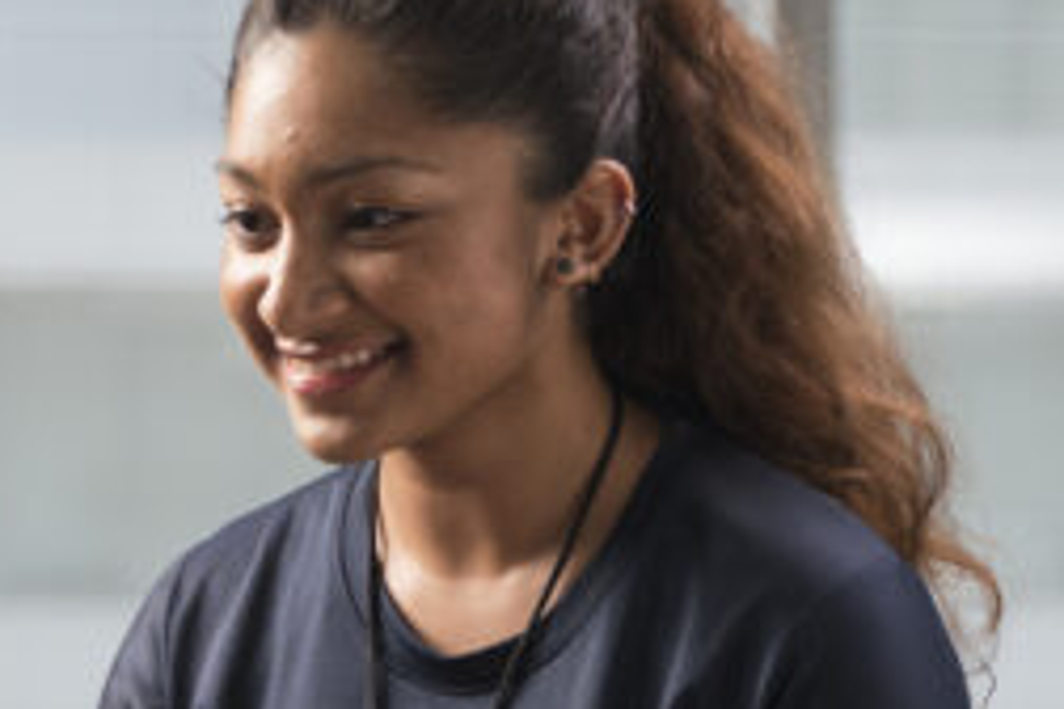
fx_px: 10196
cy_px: 990
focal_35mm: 345
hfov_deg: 6.0
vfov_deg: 4.0
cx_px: 321
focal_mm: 85
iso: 400
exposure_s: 1/160
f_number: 3.5
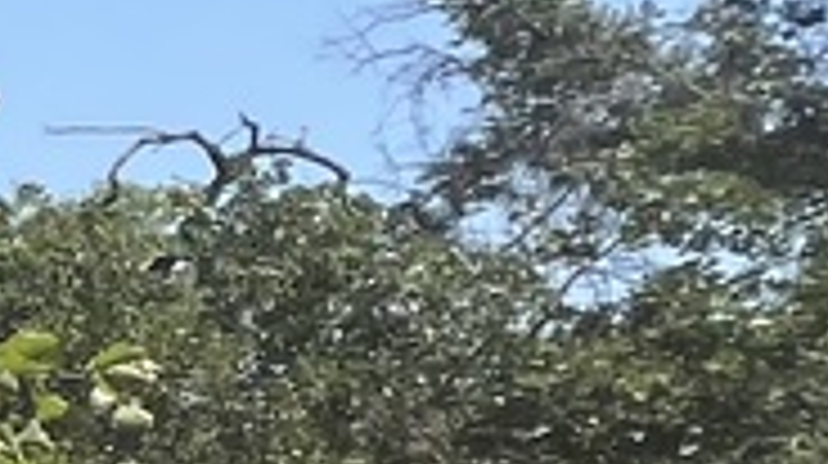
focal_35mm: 111
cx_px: -2079
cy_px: 680
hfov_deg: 9.6
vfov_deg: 10.5
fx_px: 2434
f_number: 1.8
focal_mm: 1.57
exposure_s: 1/821
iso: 32
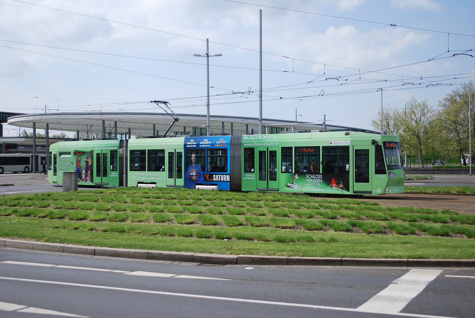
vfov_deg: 25.8
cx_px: 238
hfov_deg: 37.8
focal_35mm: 52
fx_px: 694
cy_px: 159
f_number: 5.3
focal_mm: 35
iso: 180
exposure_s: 1/1000
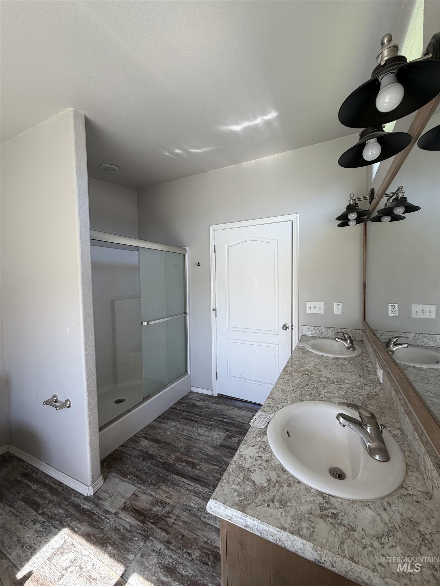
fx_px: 237
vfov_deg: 102.1
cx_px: 220
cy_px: 293
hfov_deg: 85.7
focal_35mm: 14
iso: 100
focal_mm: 2.22
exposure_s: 1/121
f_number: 2.2
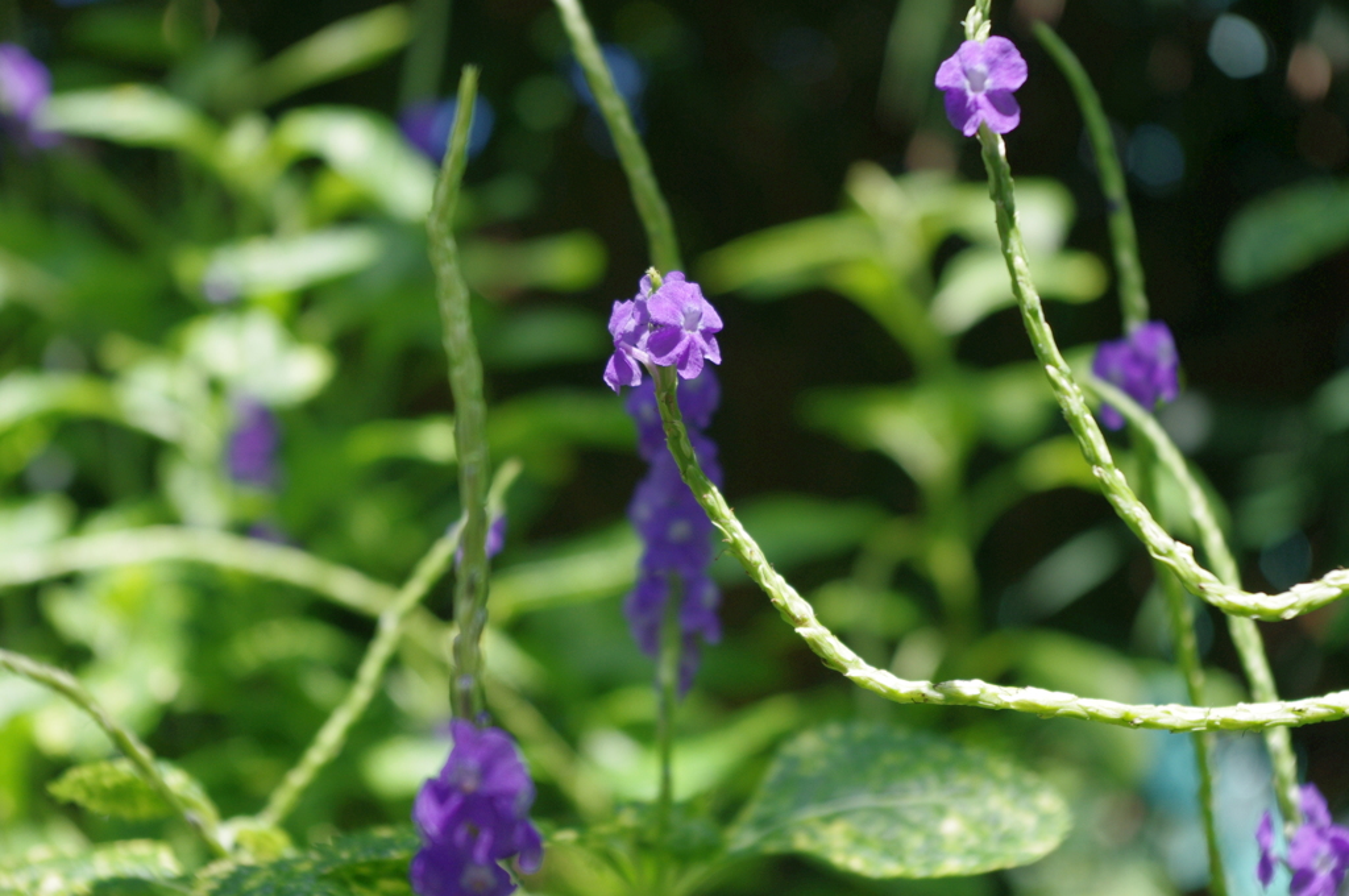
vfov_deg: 16.6
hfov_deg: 24.8
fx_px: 3069
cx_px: 674
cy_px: 448
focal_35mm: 82
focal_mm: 55
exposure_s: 1/60
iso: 400
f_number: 7.1
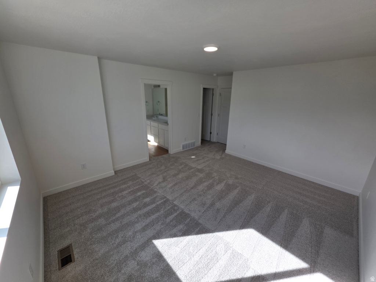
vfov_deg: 89.9
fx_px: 141
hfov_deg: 106.2
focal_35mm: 13
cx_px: 188
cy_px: 141
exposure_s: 1/353
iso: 40
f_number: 1.9
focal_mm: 2.2
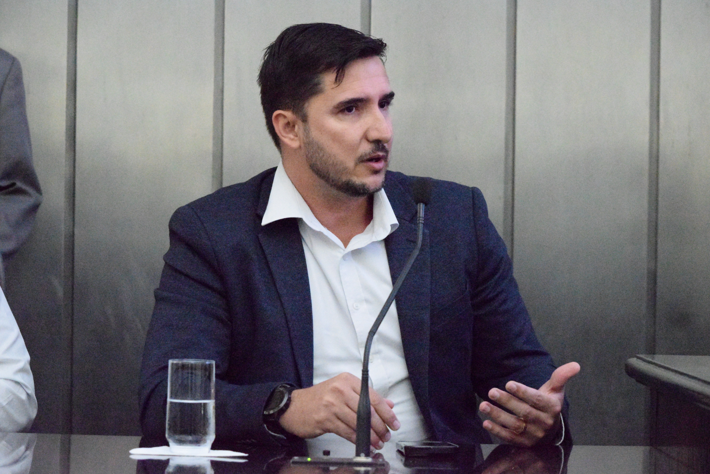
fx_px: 2516
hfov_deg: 16.1
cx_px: 355
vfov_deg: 10.8
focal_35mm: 128
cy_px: 237
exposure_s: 1/400
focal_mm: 85
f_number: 8
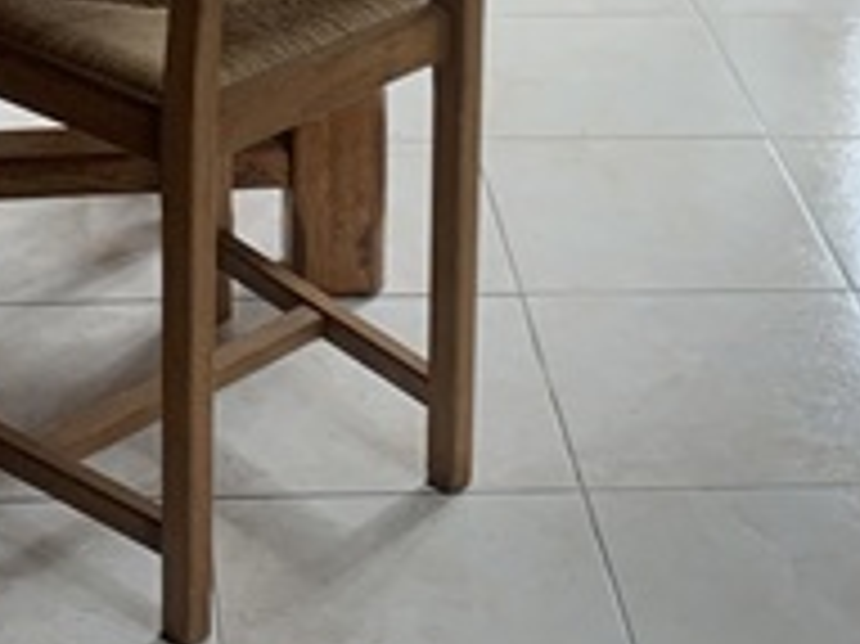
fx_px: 2706
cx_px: 77
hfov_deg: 17.8
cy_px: -612
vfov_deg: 12.2
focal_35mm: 109
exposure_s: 1/113
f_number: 1.8
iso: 100
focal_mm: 4.25
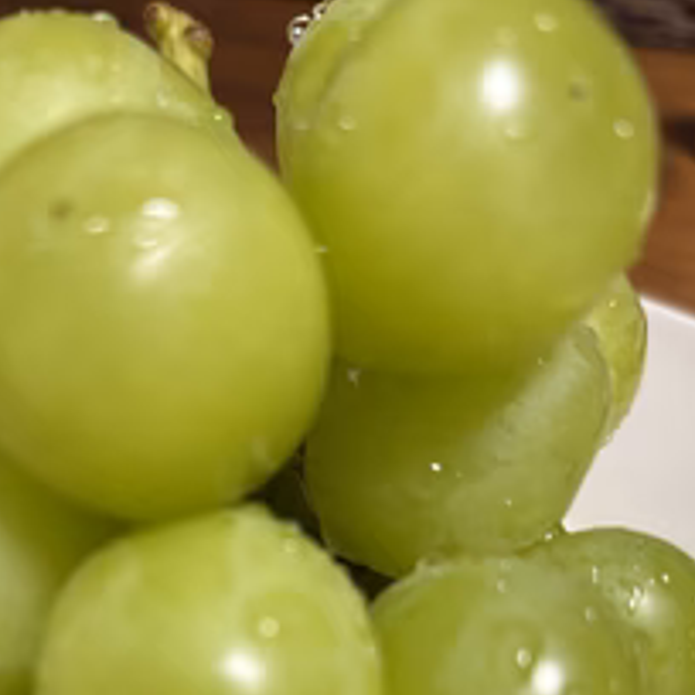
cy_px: 675
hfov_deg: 37.2
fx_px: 1022
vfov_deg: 34.6
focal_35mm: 45
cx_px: 232
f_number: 1.6
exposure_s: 1/60
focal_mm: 5.96
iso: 160
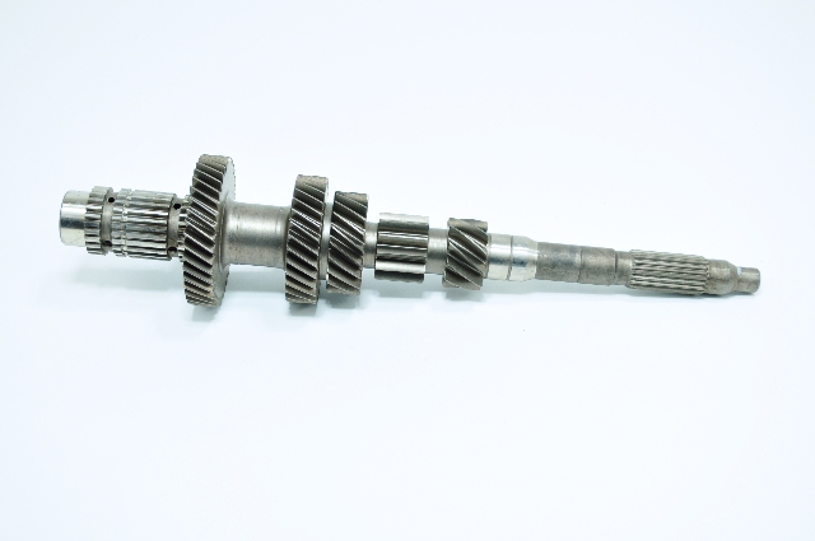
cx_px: 408
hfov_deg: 41.2
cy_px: 270
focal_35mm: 48
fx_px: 1085
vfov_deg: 28.0
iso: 200
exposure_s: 1/60
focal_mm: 32
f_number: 5.6
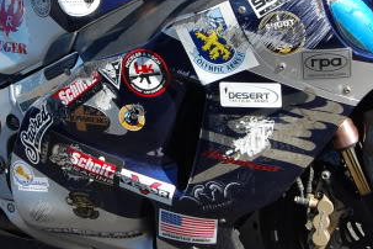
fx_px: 901
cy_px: 65
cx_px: 136
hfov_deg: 23.3
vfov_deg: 15.6
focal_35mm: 87
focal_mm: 22
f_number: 8
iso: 200
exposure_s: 1/250
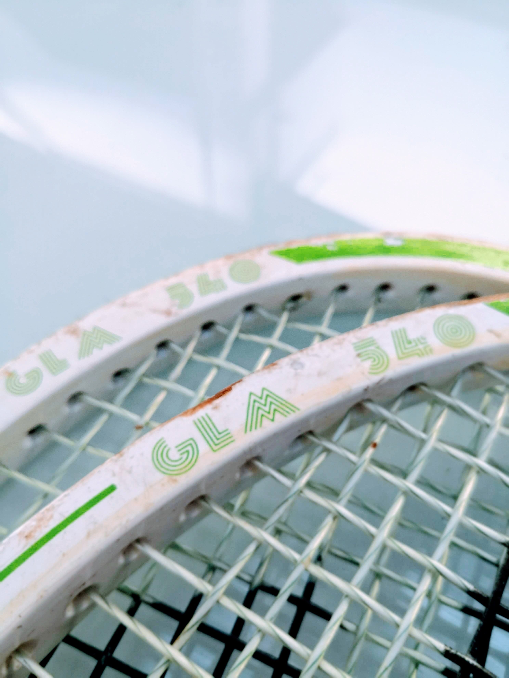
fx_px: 529
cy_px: 339
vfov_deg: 65.3
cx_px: 254
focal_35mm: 27
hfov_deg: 51.4
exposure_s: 1/100
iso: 64
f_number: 4
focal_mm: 3.95
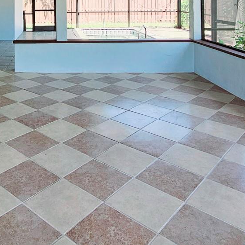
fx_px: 264
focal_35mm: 33
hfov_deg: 47.9
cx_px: 61
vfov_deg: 44.2
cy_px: 14
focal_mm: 2.2
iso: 50
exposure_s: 1/120
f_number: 2.2
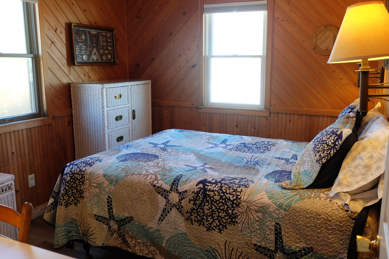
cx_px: 194
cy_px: 130
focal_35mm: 32
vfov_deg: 41.1
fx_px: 346
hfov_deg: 58.7
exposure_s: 1/30
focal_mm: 21.1
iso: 400
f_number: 4
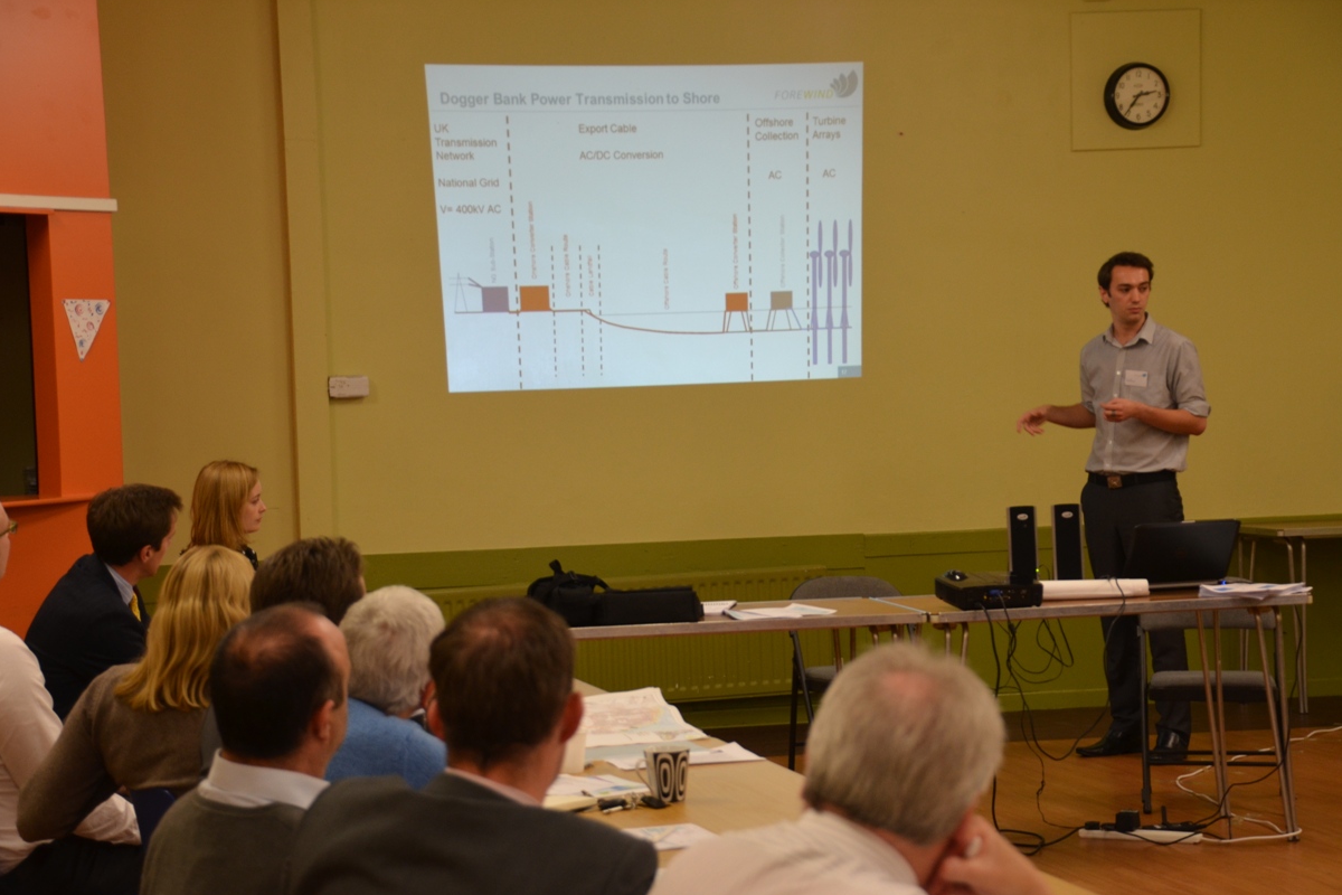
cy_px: 453
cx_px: 684
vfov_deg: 16.2
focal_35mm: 85
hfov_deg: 24.0
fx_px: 3150
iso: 640
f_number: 5
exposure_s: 1/60
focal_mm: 55
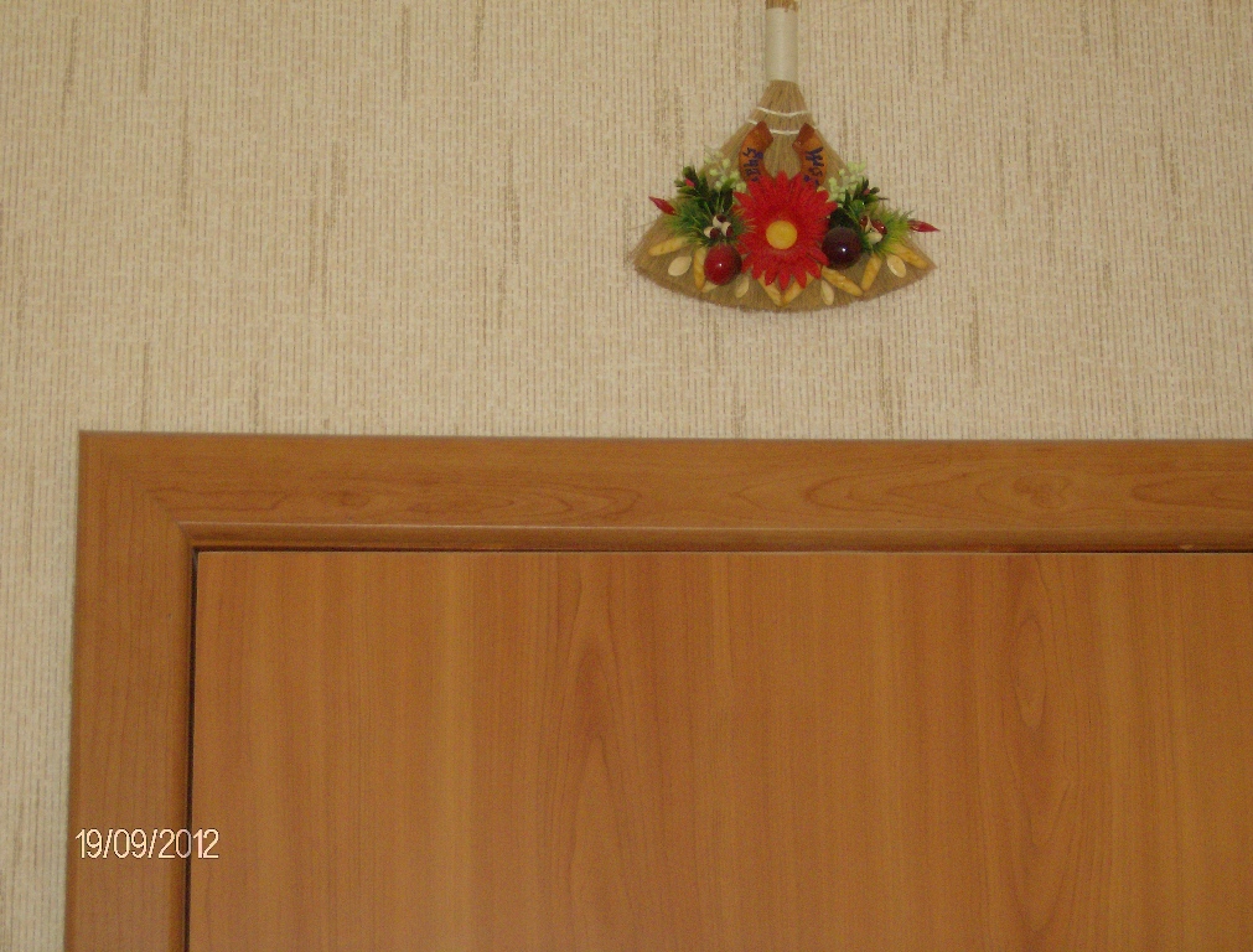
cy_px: 476
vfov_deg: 17.5
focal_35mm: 85
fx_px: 3091
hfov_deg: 22.9
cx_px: 626
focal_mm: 14.1
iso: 200
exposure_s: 1/101
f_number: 4.2
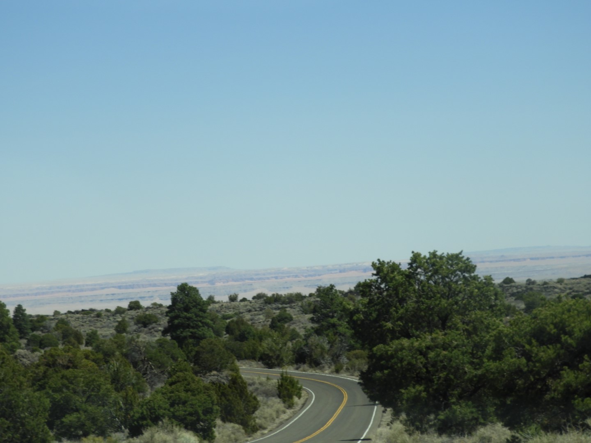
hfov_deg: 14.6
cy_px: 222
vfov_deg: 11.0
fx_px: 2305
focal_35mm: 135
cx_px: 296
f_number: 5
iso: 100
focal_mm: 24.2
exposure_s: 1/640
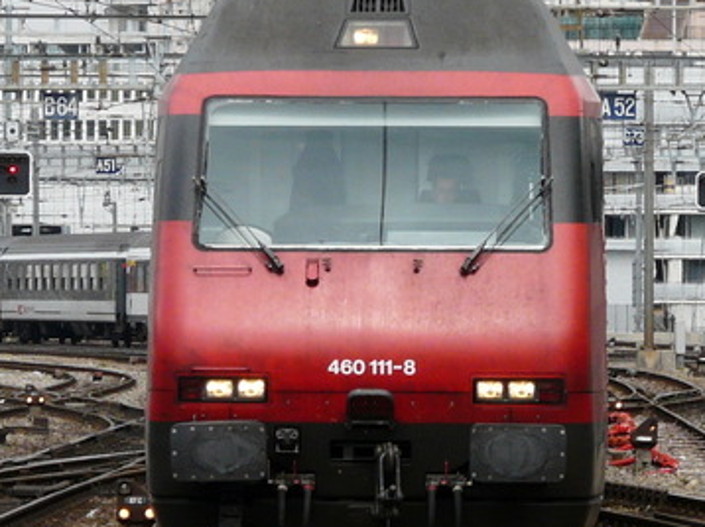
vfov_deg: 3.8
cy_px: 240
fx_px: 8019
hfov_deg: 5.0
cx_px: 449
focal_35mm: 394
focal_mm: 23.1
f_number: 5.6
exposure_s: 1/250
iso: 100
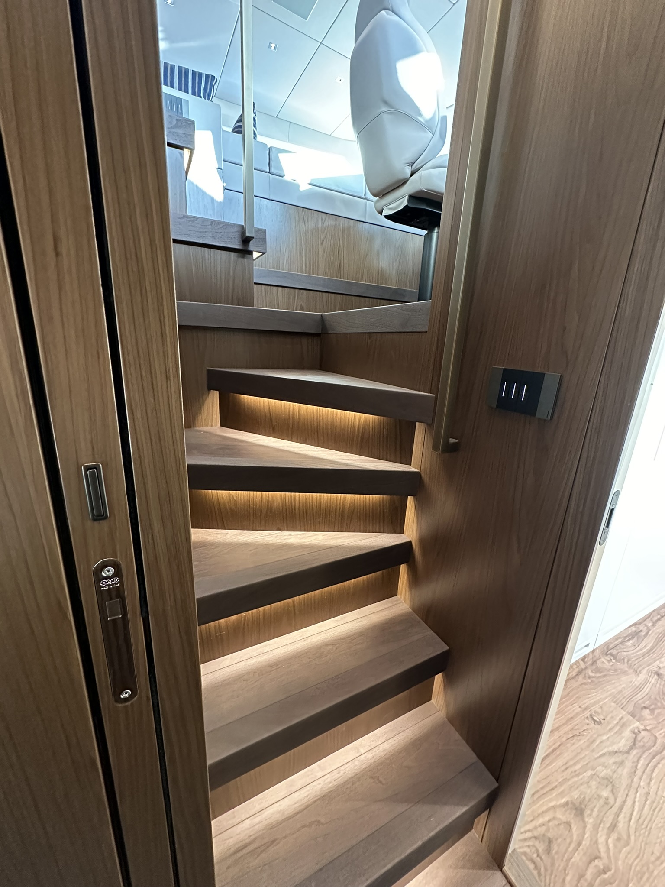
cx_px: 332
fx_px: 359
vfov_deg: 102.1
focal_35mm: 14
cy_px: 444
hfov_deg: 85.7
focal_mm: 2.22
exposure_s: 1/60
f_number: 2.2
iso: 800
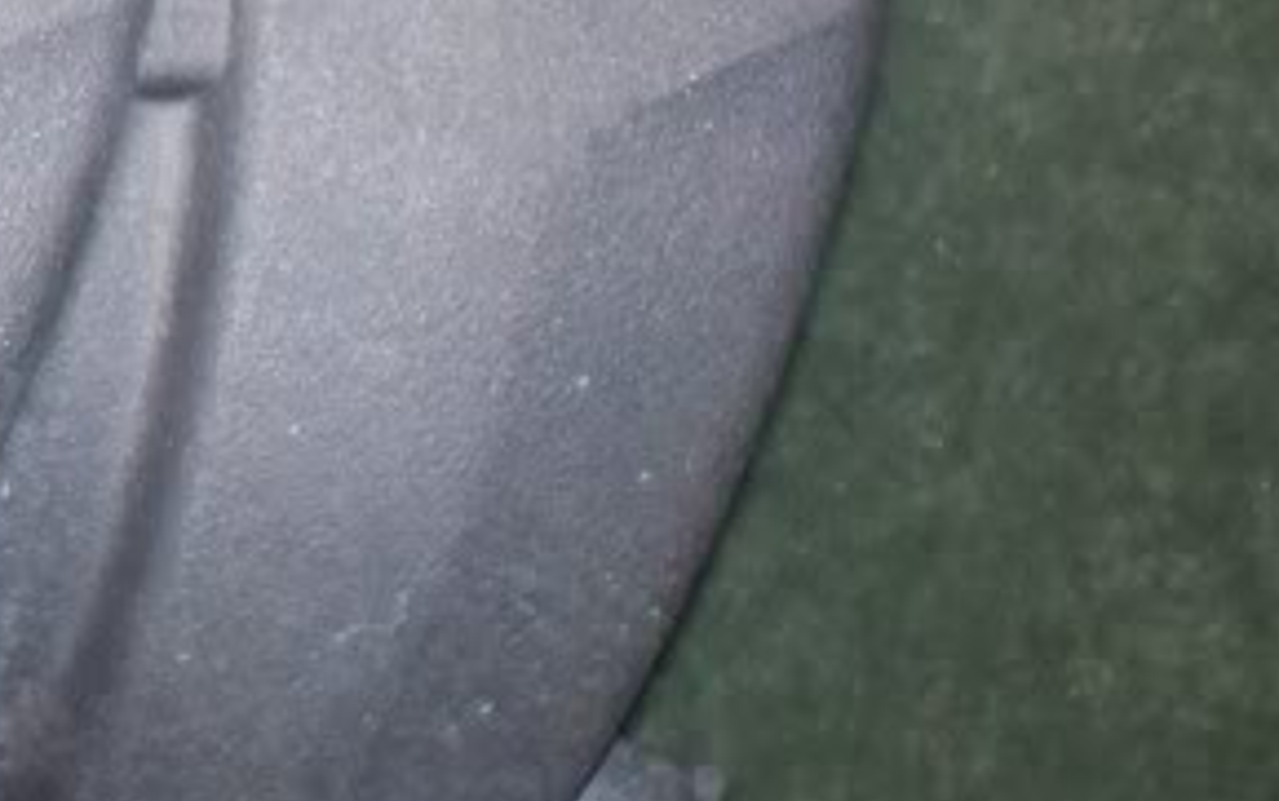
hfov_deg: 14.3
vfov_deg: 9.6
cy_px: -223
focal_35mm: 135
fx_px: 4708
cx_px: -706
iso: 200
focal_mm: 7.54
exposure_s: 1/30
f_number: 2.8
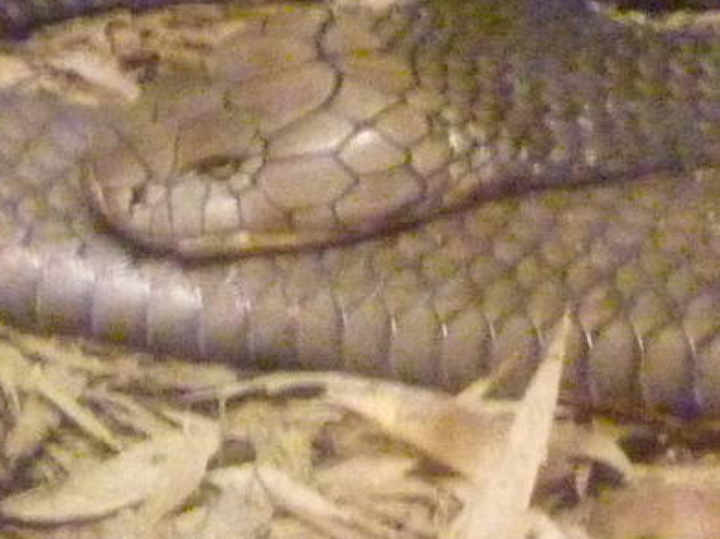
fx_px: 7070
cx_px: 742
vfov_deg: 4.4
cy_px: -86
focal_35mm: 340
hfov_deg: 5.8
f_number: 4.2
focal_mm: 13.7
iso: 1600
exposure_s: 1/10
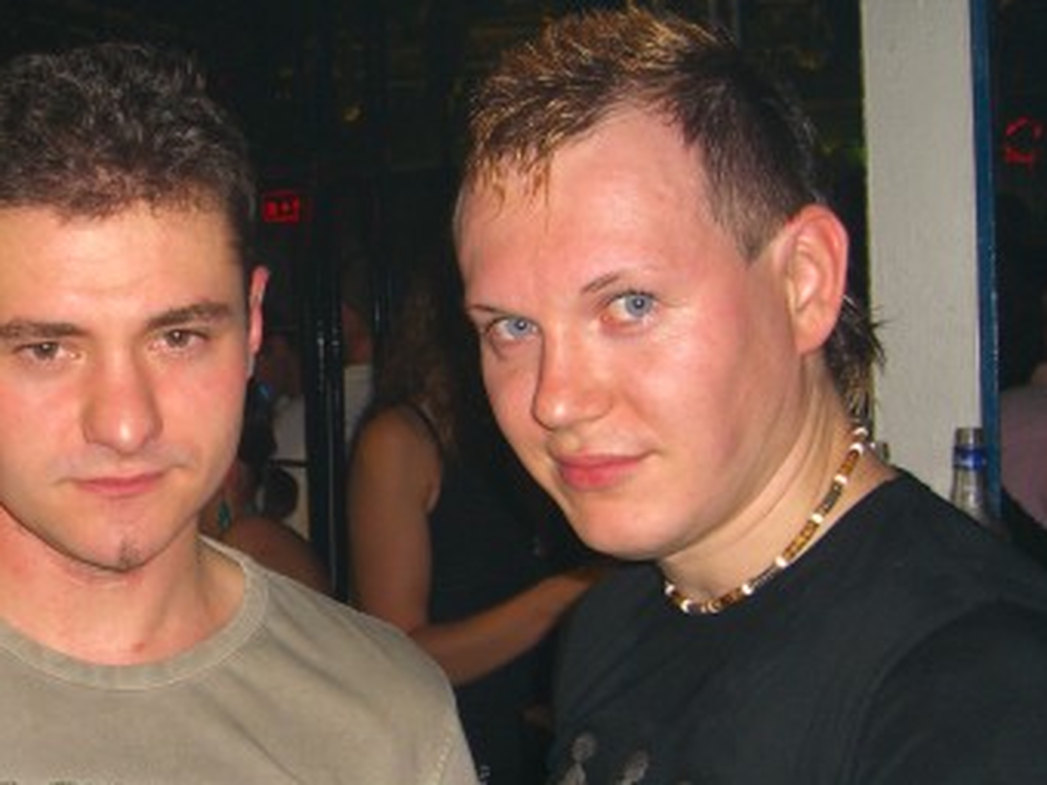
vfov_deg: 21.9
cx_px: 182
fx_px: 2026
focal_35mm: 67
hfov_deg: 28.2
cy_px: 446
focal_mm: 7.9
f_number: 2.8
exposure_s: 1/60
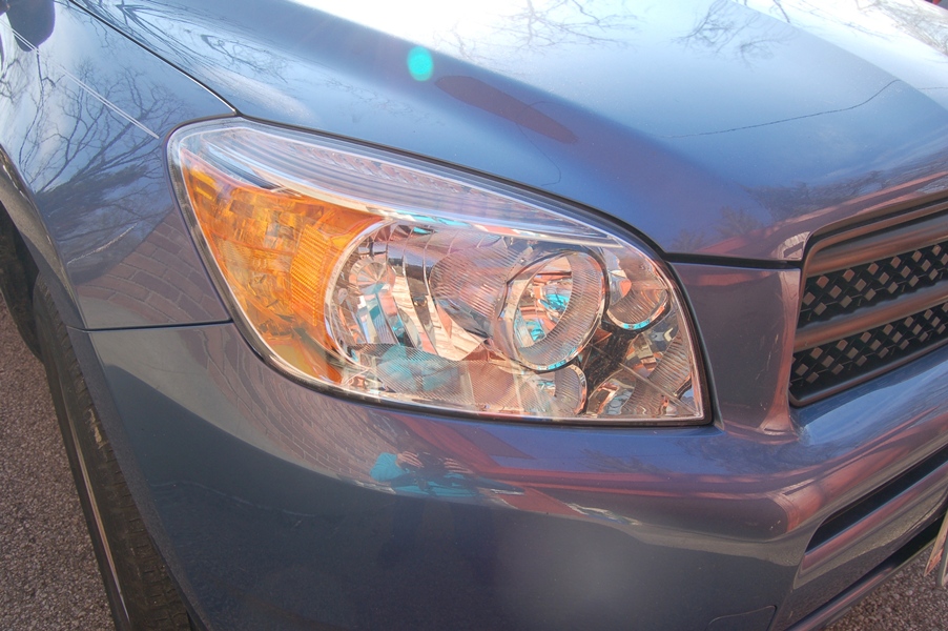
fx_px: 789
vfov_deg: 43.5
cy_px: 316
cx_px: 474
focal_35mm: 30
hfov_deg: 62.0
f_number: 5.6
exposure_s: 1/125
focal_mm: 20
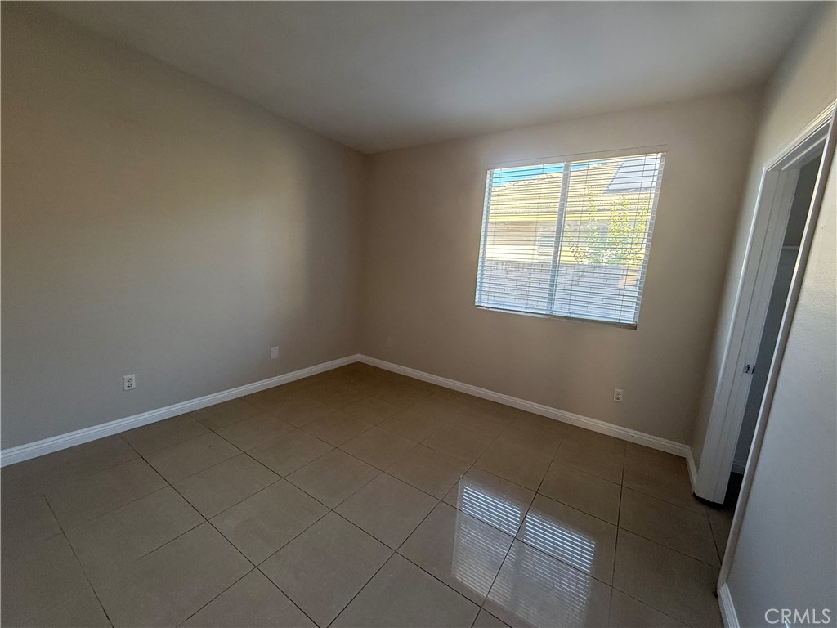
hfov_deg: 102.1
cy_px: 314
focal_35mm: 14
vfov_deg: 85.7
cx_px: 418
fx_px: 339
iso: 160
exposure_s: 1/99
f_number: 2.2
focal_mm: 2.22
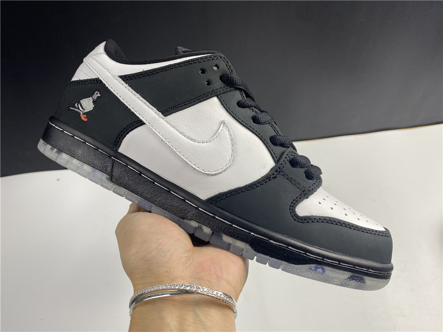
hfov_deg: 67.3
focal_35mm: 26
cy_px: 166
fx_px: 333
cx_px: 222
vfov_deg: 53.1
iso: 50
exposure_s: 1/100
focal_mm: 4.25
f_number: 1.8
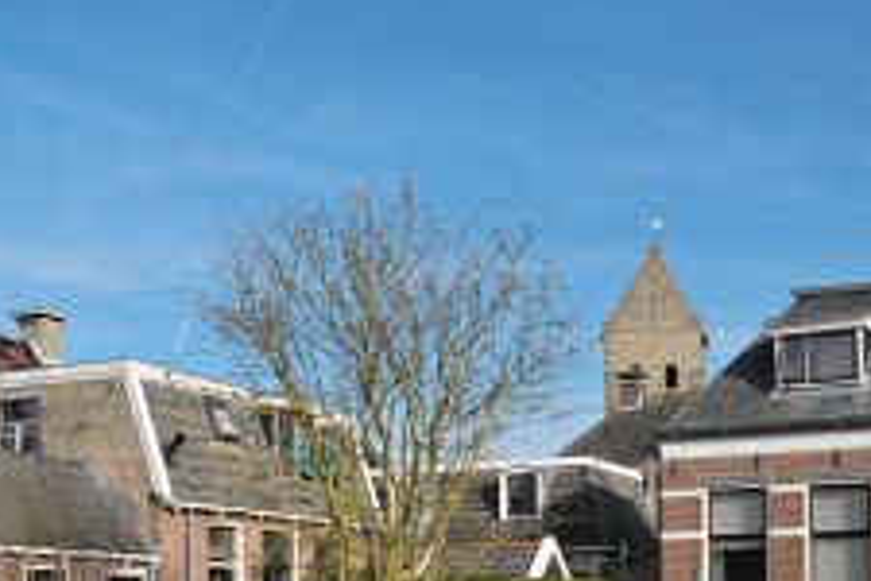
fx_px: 1306
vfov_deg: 24.1
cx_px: 453
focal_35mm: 54
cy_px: 560
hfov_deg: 36.9
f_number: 4.5
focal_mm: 18
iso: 320
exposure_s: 1/2500
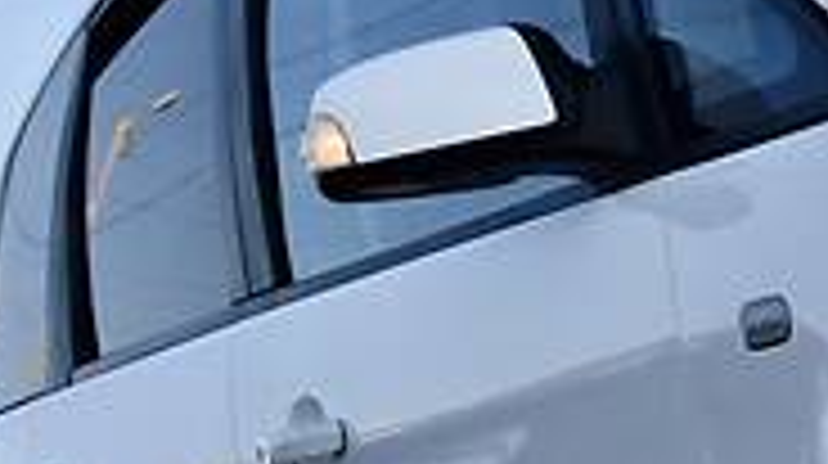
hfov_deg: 12.4
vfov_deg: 7.8
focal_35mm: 155
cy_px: 282
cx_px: 1624
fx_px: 3399
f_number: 8
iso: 200
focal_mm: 34
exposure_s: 1/250
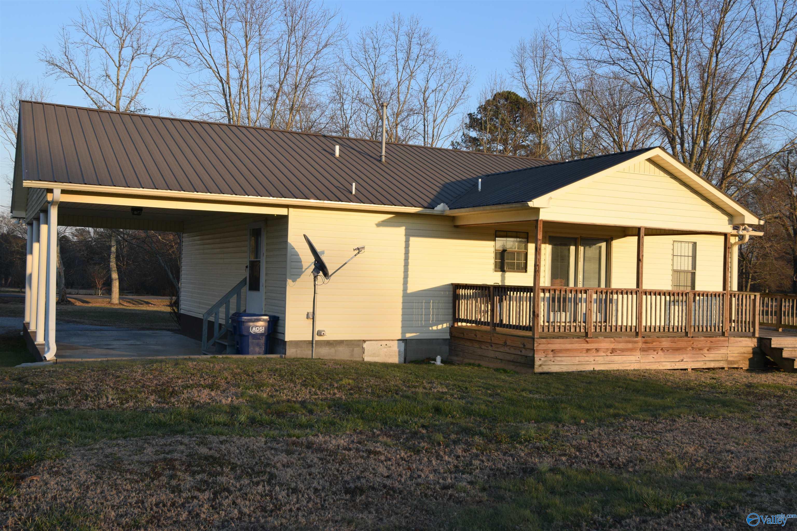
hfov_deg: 53.1
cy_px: 266
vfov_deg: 36.9
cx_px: 398
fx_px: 797
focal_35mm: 36
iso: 250
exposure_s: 1/250
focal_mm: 24
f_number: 8
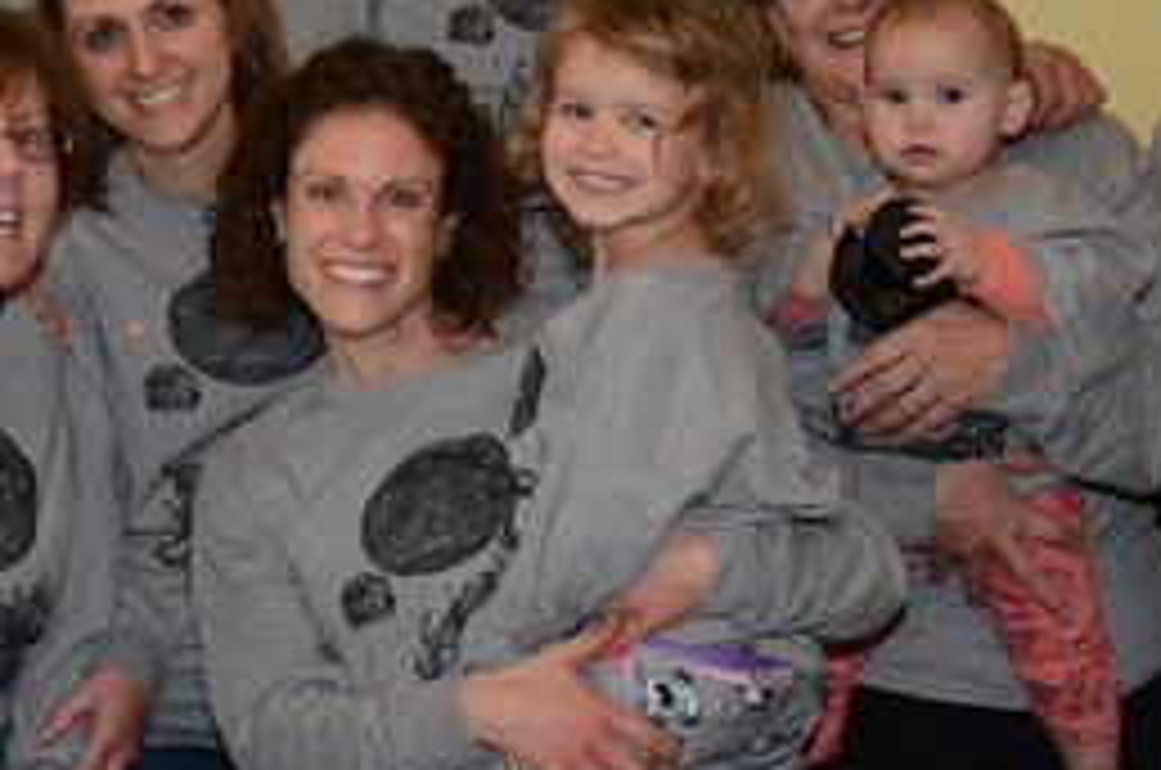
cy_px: 25
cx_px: 36
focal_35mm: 92
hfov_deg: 21.5
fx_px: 2961
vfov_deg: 14.6
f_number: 5.6
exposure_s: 1/60
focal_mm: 22
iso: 400
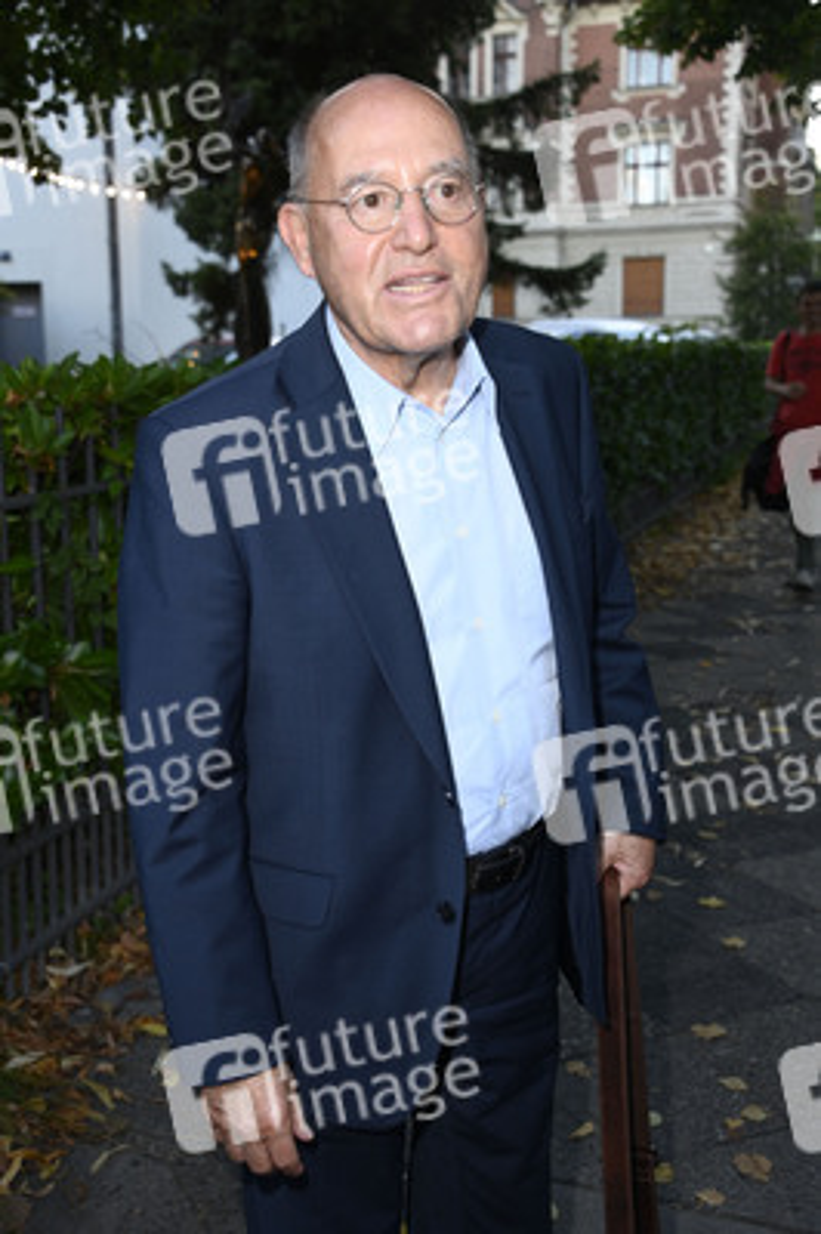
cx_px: 410
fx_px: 1508
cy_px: 617
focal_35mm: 44
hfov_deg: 30.5
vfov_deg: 44.5
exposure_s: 1/250
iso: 1000
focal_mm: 44
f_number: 5.6
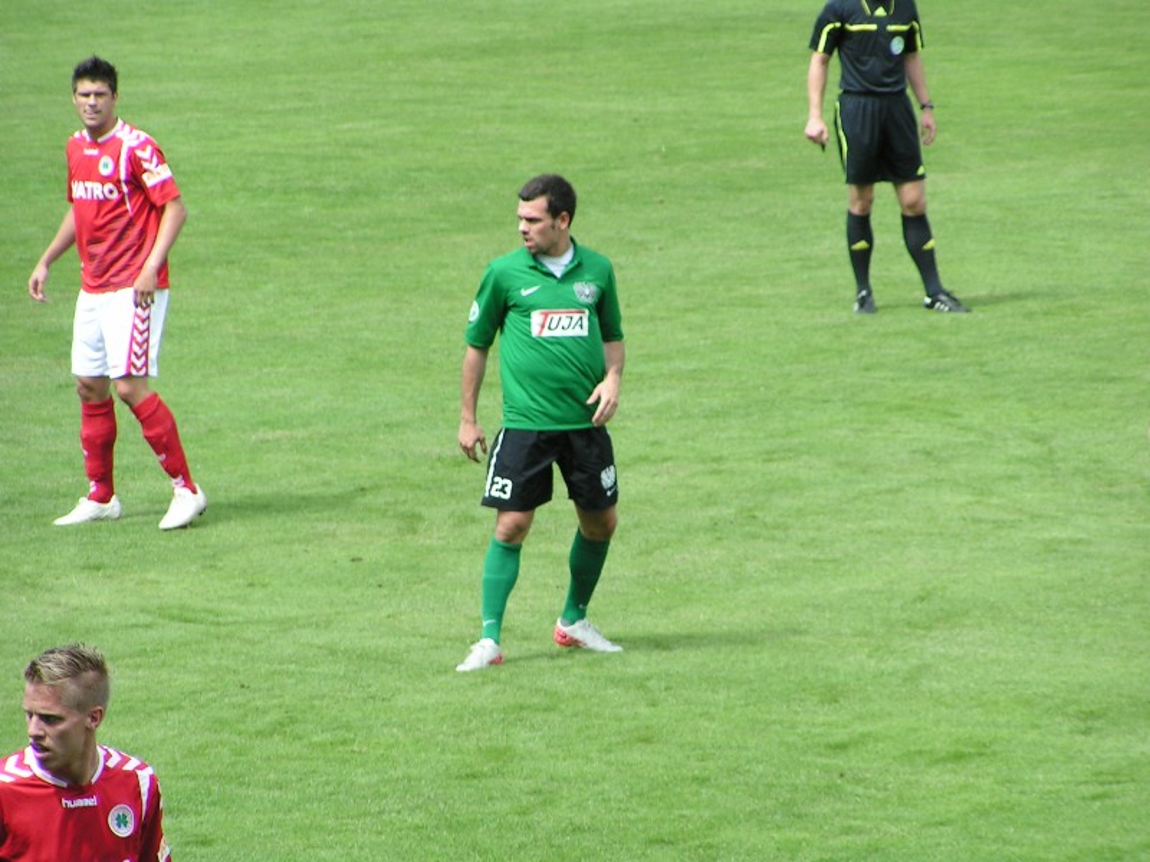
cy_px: 431
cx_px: 575
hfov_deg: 6.1
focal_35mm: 326
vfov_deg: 4.6
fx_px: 10830
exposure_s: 1/400
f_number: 4.5
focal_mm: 49.8
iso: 50
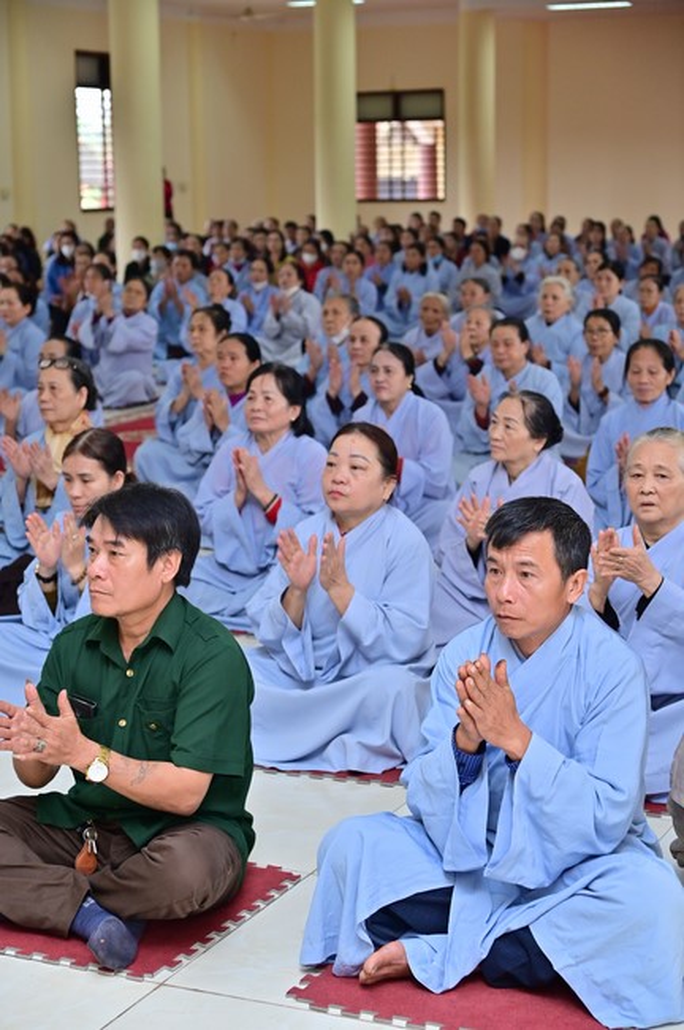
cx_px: 342
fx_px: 1856
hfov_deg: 20.9
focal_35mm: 65
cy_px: 515
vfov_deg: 31.0
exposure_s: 1/200
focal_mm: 65
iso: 1250
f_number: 5
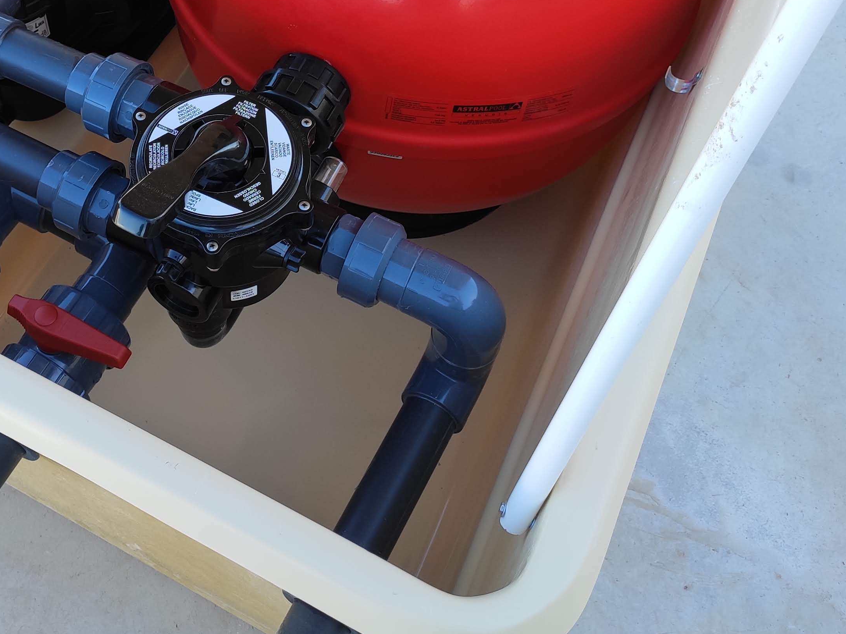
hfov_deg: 38.7
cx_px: 217
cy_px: 80
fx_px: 1173
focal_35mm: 48
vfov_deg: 29.2
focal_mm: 4.77
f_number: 1.75
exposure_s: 1/213
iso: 112
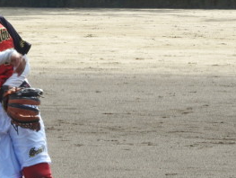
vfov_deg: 3.0
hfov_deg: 3.9
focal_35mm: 501
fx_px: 3420
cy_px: 126
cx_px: 22
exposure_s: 1/400
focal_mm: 39.4
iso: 100
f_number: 5.3
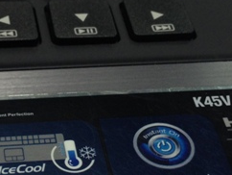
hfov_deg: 17.9
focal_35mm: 109
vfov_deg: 13.5
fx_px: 731
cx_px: 61
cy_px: 139
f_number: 2.4
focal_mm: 4.12
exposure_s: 1/20
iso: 64
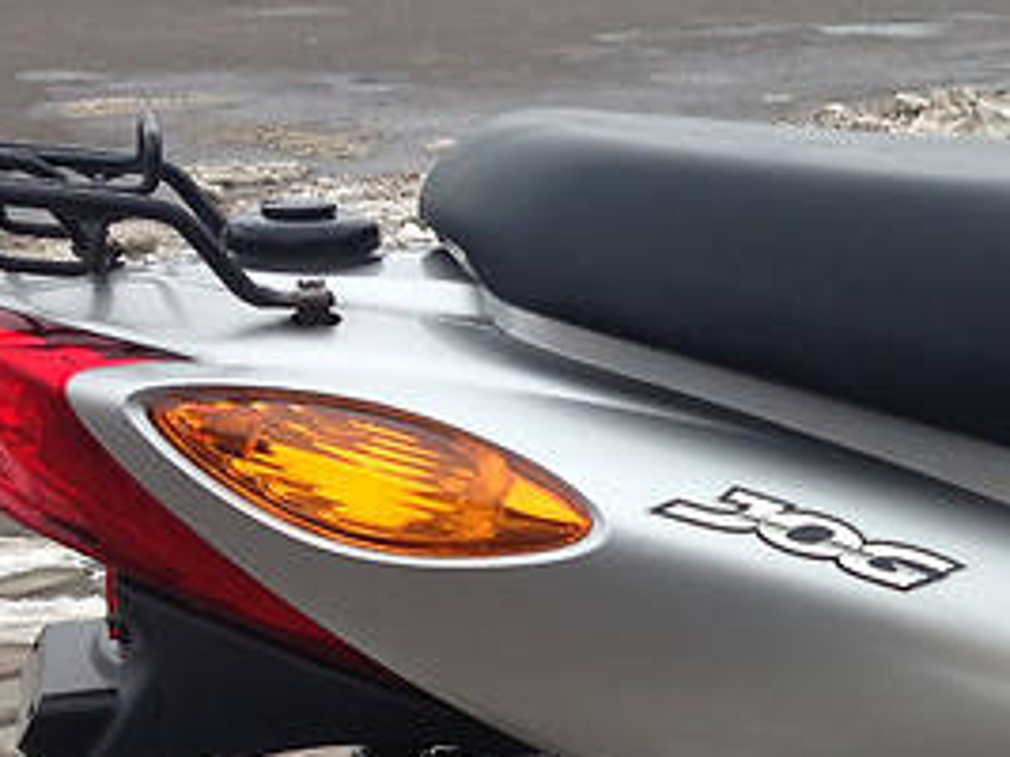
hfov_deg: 18.6
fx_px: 2887
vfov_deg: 14.7
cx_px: 1256
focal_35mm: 99
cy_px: 704
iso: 50
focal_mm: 4.1
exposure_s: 1/361
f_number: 2.4
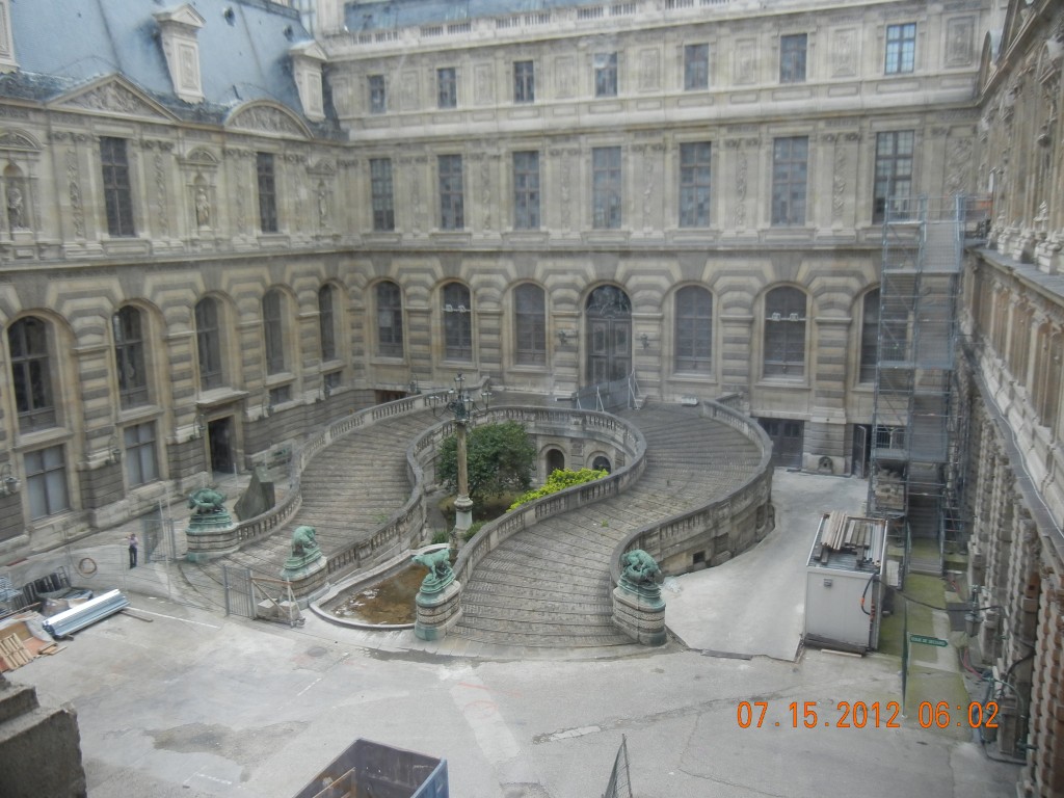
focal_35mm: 30
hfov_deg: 60.0
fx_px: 922
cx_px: 532
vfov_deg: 46.8
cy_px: 399
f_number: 3.5
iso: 160
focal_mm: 5.4
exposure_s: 1/448
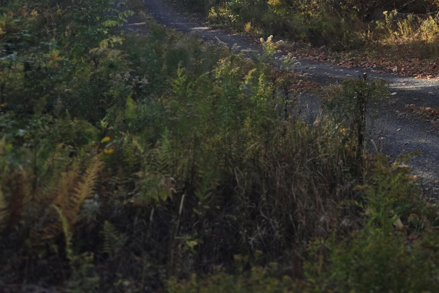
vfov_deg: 19.6
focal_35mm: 62
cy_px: -122
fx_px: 756
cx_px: 478
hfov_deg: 29.3
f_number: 1.7
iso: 12
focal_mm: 6.3
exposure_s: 1/460
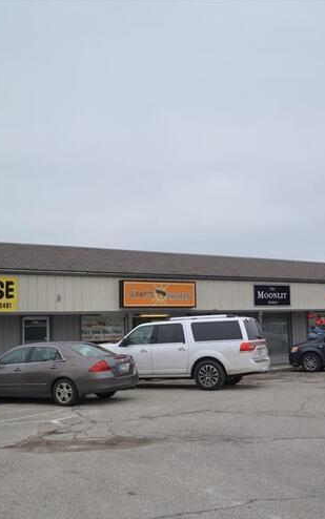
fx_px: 595
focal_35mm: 42
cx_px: 182
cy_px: 261
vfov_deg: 47.2
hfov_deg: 30.5
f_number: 3.5
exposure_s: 1/500
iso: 140
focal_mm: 18
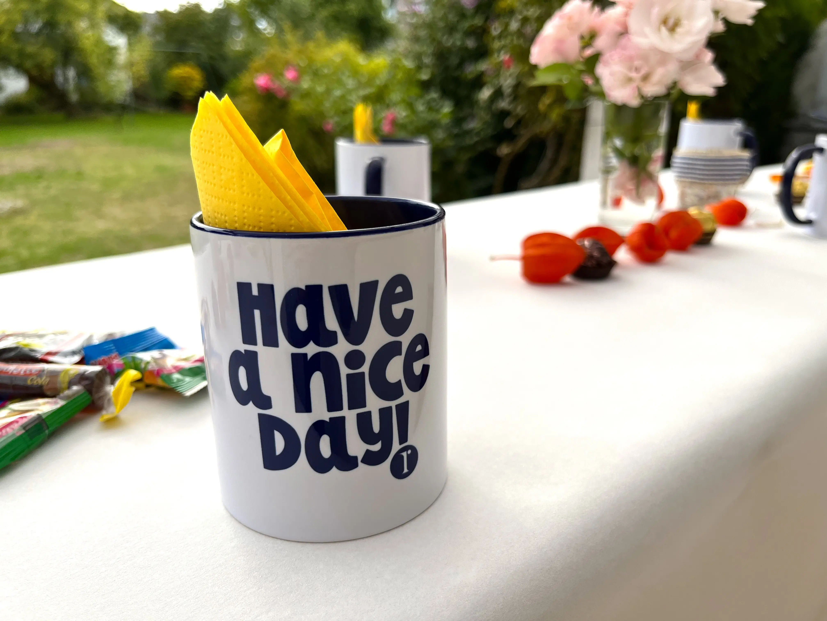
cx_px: 414
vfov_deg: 53.1
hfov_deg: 67.3
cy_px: 310
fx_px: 621
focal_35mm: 26
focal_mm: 5.1
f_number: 1.6
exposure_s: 1/1325
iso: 50
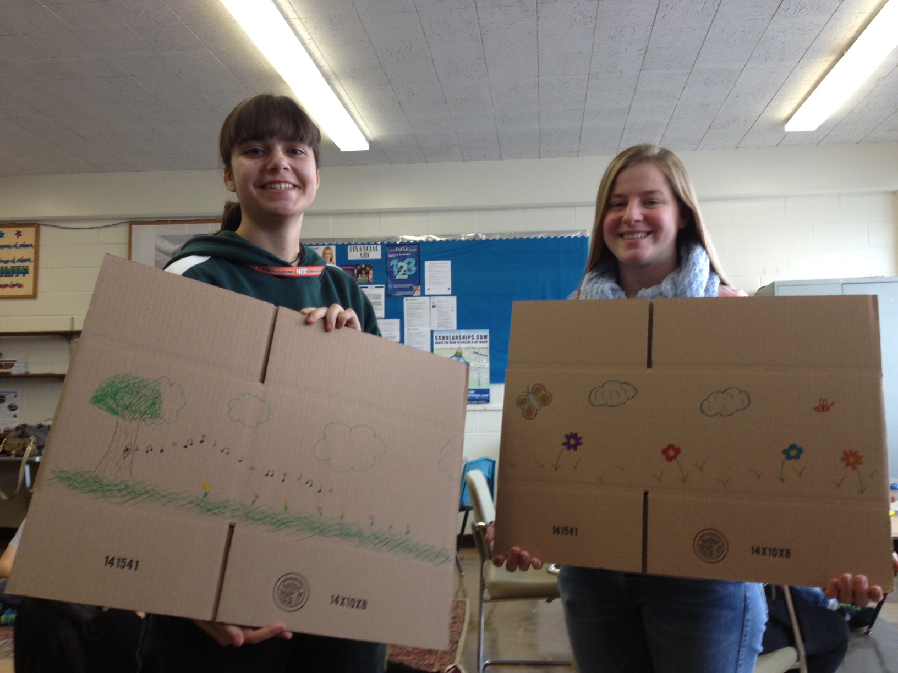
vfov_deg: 40.7
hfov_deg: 52.6
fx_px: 908
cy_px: 336
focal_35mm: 35
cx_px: 449
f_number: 2.4
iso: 64
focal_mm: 4.28
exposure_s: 1/40
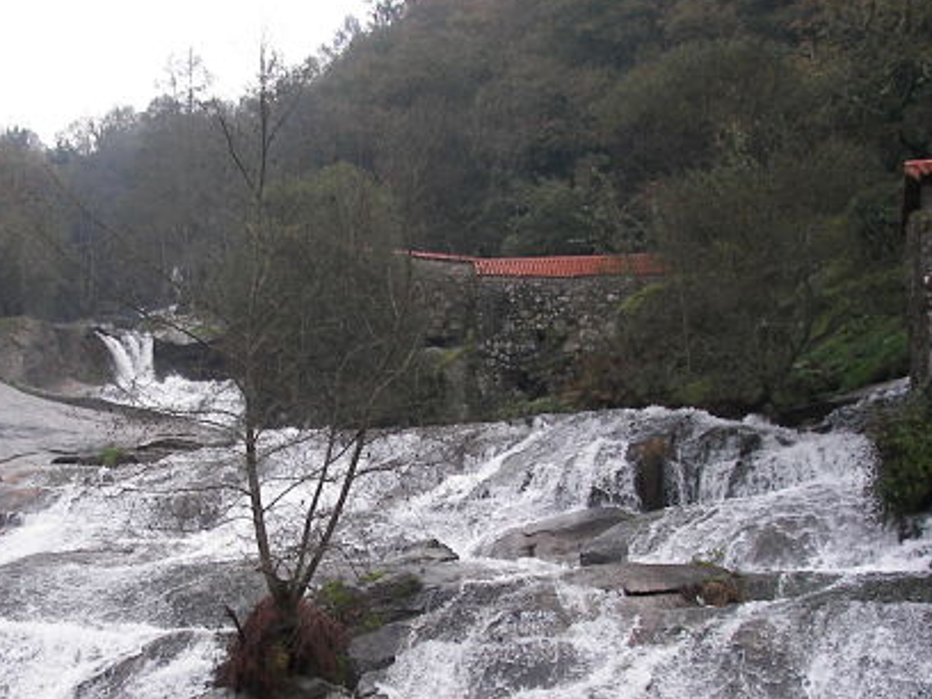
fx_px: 1427
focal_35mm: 53
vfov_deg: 27.2
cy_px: 500
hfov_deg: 35.9
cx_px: 327
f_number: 2.8
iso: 50
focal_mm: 6
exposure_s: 1/100
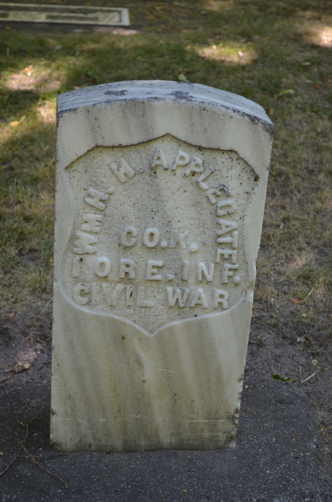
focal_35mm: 68
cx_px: 166
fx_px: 938
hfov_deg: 20.1
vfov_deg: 29.9
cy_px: 251
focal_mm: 45
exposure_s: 1/125
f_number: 5.3
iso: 400
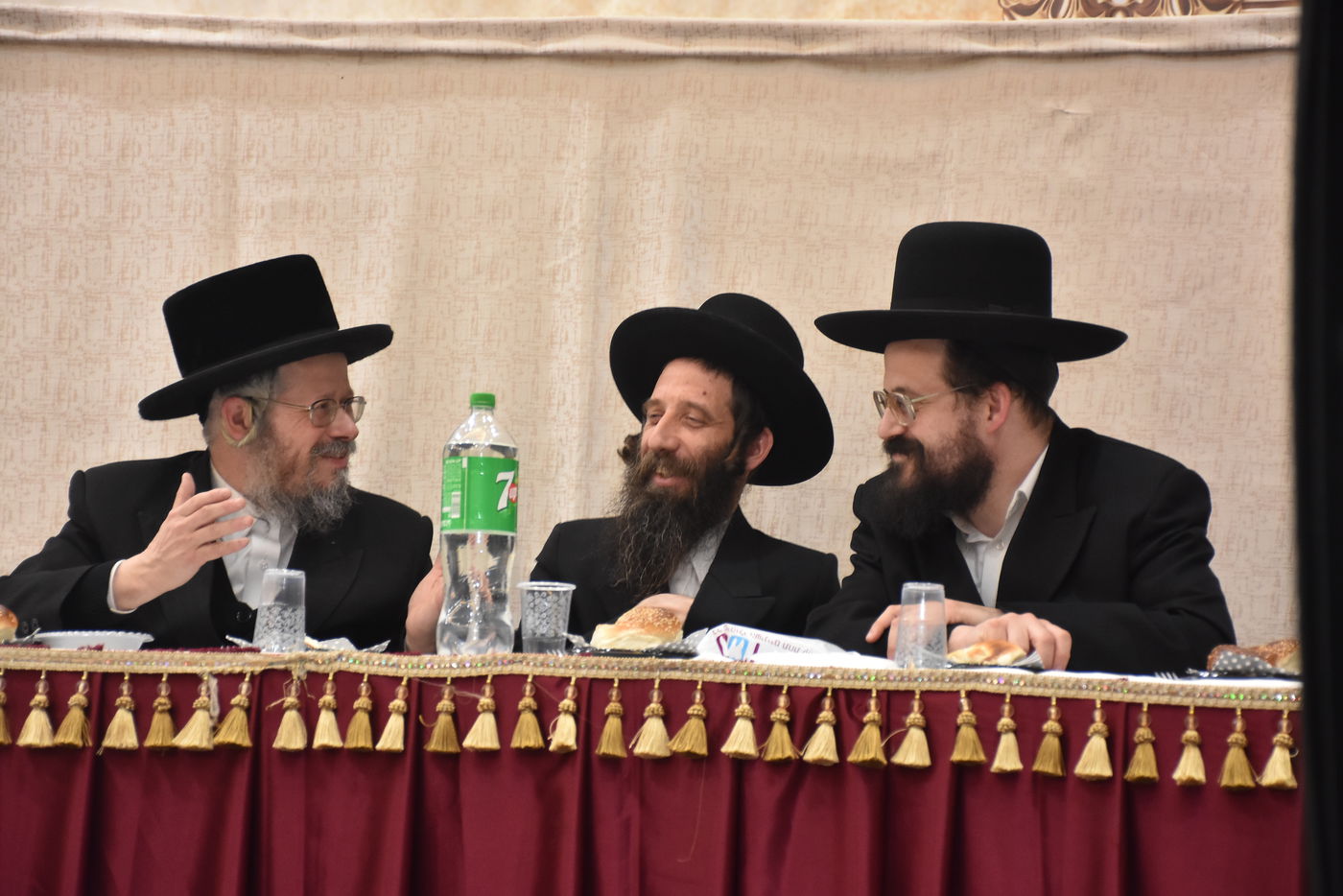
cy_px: 448
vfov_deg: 12.2
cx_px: 672
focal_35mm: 112
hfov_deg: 18.2
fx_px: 4197
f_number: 5.6
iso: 1600
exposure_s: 1/100
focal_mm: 75
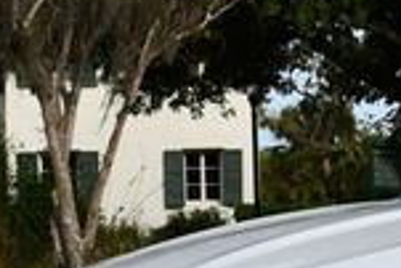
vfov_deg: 8.1
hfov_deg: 11.6
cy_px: 188
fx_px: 1895
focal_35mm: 170
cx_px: 608
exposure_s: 1/320
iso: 100
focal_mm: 20
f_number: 9
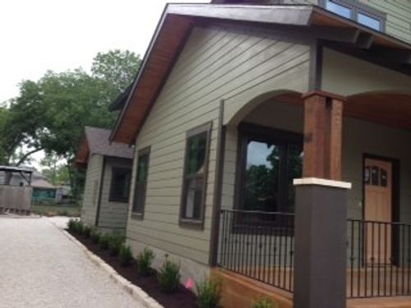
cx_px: 206
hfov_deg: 55.4
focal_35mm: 33
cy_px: 154
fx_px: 392
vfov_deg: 42.9
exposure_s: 1/343
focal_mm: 4.13
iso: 50
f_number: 2.4
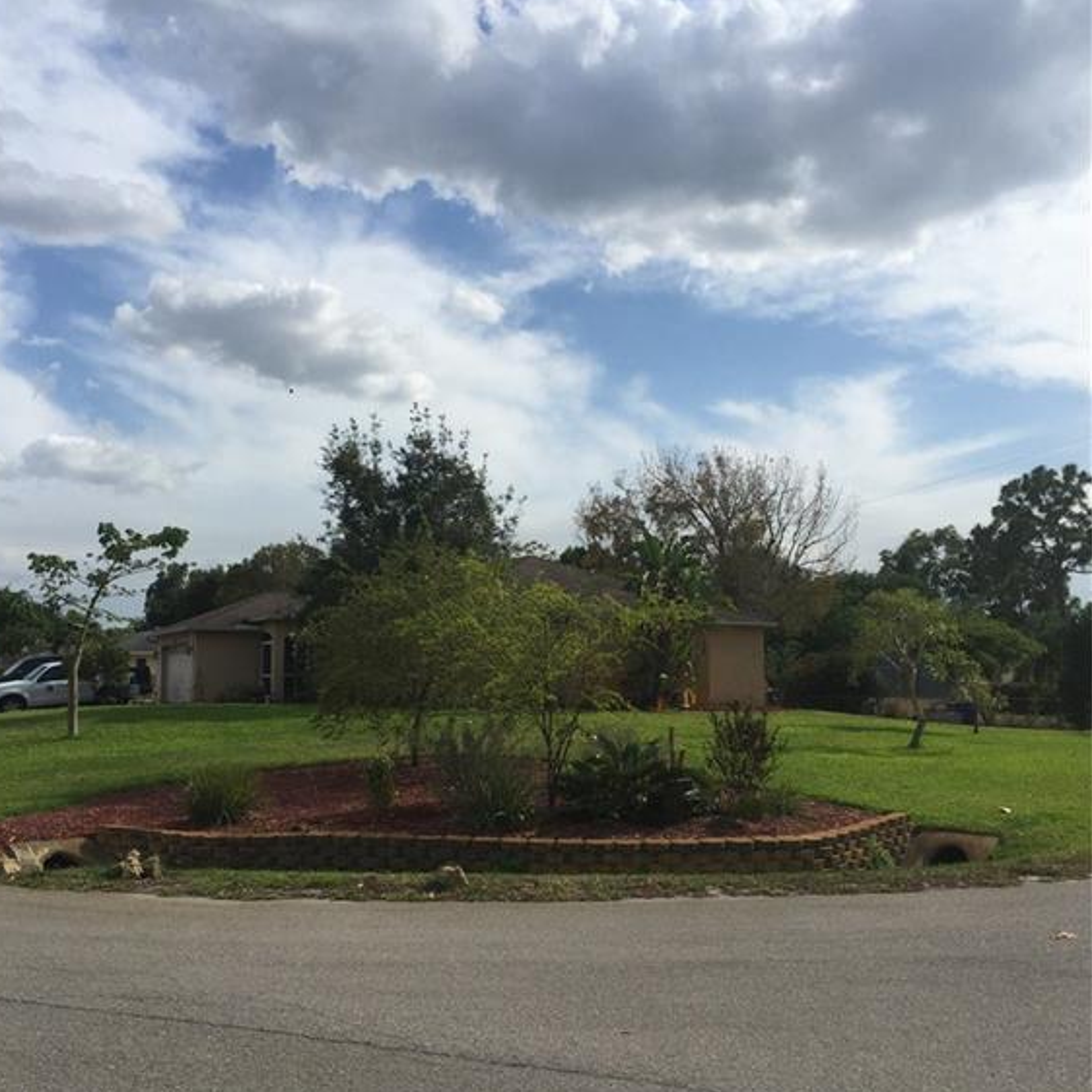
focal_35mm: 35
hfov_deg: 47.2
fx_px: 1249
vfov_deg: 47.1
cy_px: 620
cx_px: 534
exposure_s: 1/2639
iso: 32
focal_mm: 4.15
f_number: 2.2
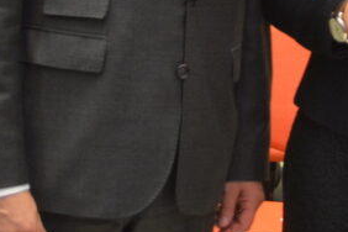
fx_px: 1924
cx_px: 521
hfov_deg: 10.0
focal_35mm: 199
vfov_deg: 6.7
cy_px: -230
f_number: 4.8
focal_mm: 32
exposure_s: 1/15
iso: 1400
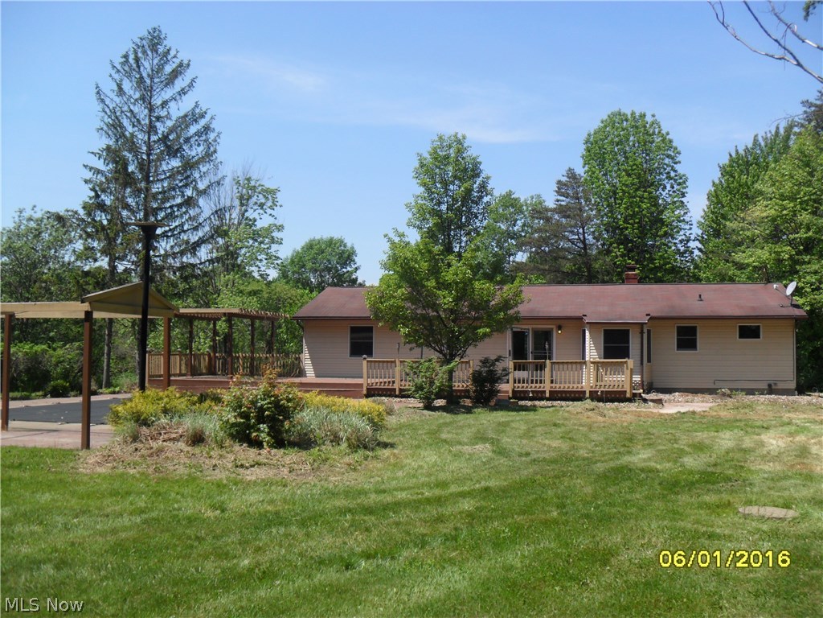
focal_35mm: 35
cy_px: 309
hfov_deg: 52.6
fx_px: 832
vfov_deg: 40.7
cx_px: 412
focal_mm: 6.3
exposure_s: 1/180
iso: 80
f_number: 7.6
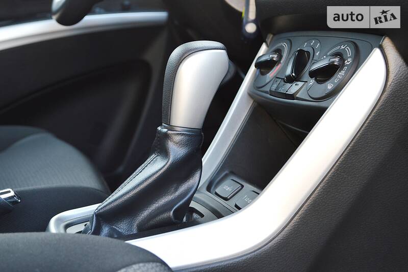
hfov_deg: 33.4
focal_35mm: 60
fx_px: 679
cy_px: 136
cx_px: 204
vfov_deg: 22.6
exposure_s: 1/80
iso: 400
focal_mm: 40
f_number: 5.3
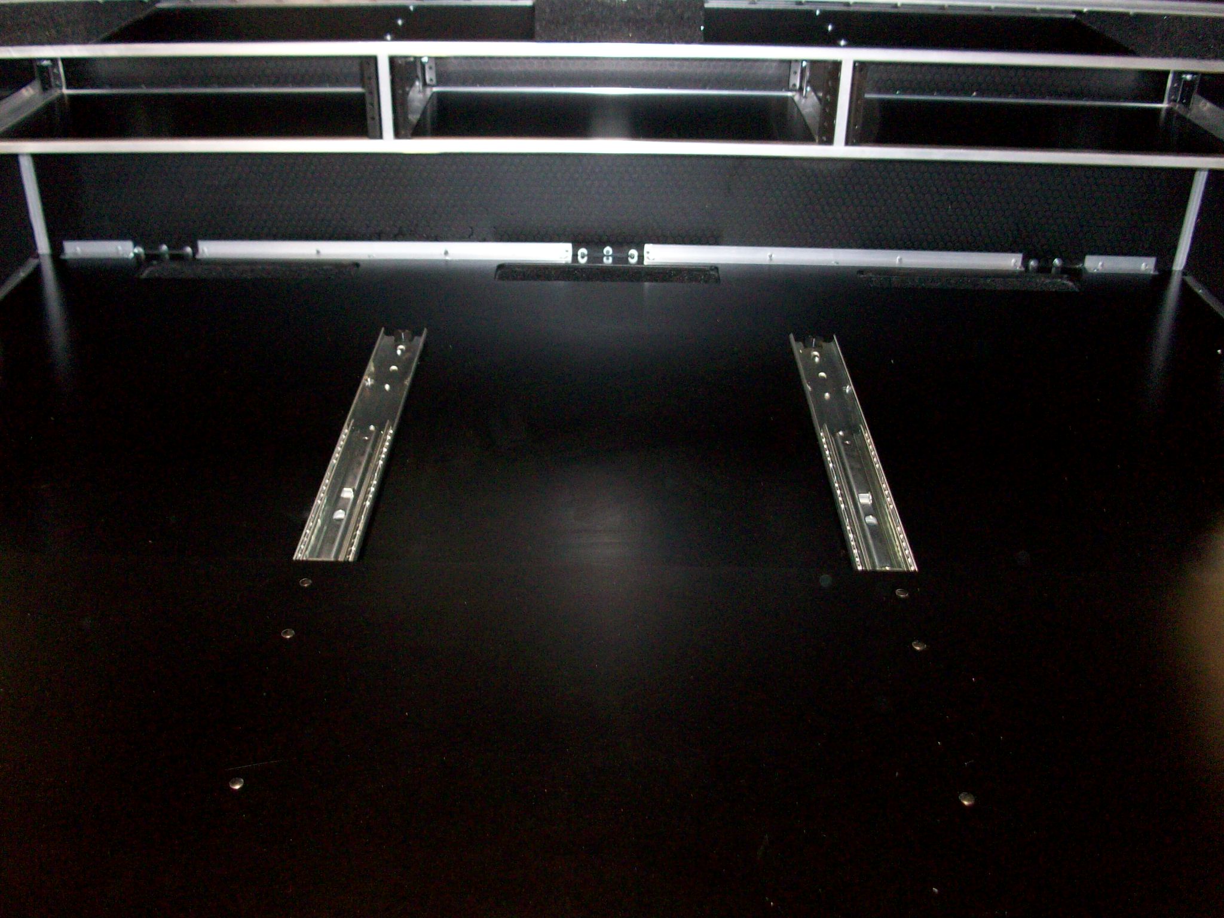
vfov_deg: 41.8
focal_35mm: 34
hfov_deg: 54.0
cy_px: 459
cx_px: 612
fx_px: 1202
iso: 160
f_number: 2.8
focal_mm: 5.7
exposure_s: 1/60
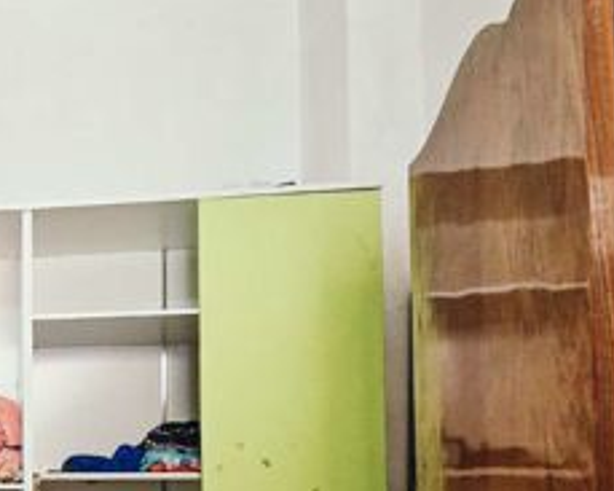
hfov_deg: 35.6
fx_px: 708
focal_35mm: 39
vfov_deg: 34.8
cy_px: 486
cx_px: -141
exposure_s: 1/50
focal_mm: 2.2
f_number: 2.2
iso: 320
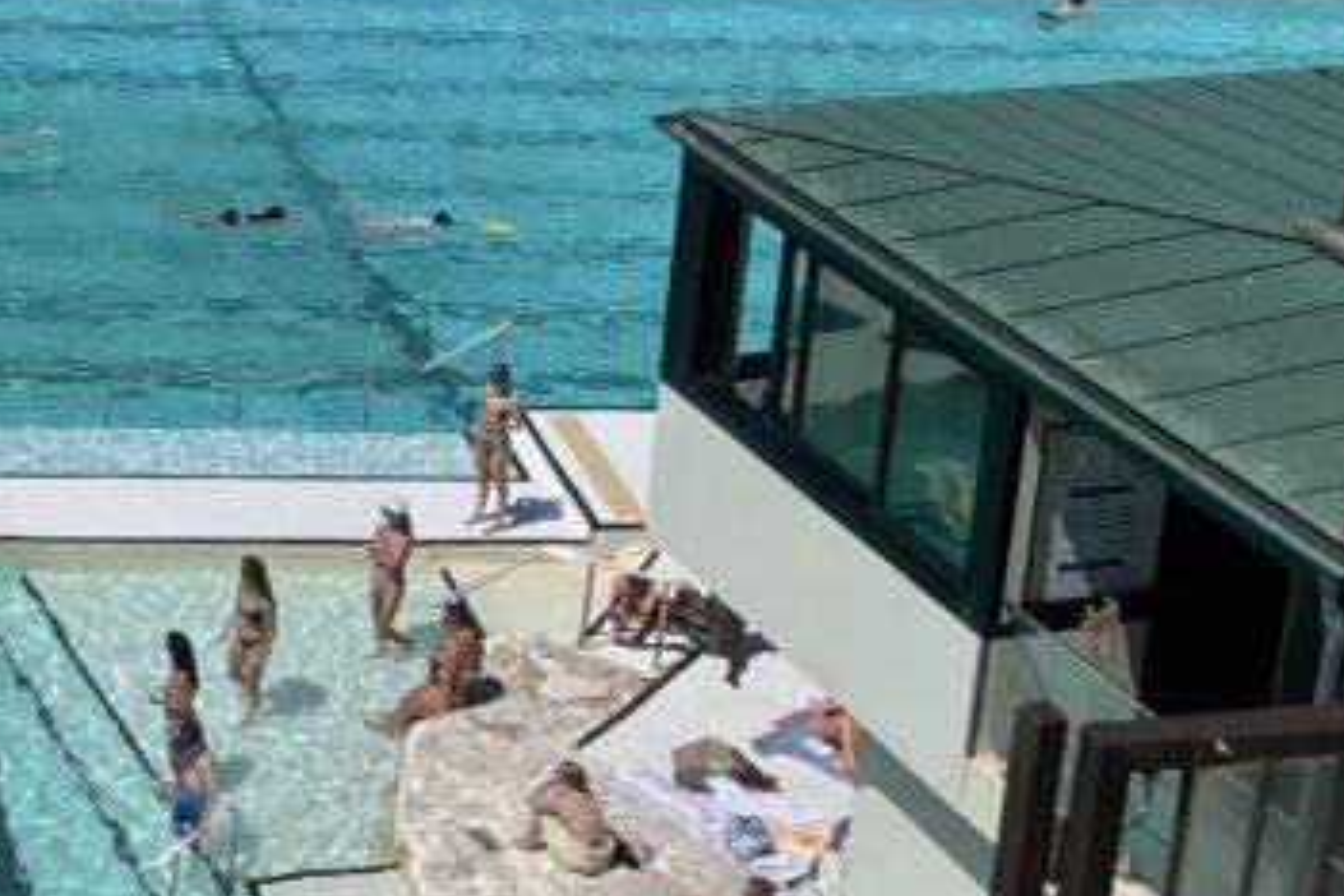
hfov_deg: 23.0
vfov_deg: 16.1
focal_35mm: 79
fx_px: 2949
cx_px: -371
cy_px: -352
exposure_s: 1/9804
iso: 32
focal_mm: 4.2
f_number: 1.6
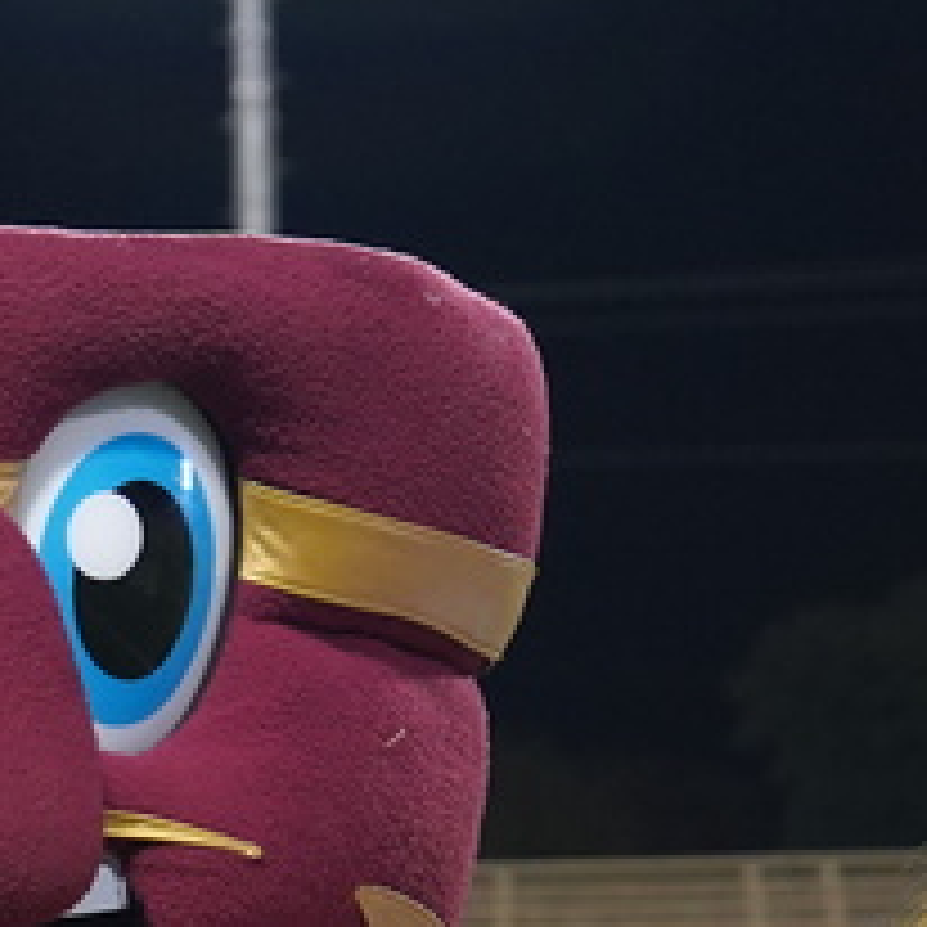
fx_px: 6544
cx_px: 396
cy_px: 1118
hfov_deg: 8.1
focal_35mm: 216
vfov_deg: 8.0
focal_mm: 51
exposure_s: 1/160
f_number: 4
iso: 3200
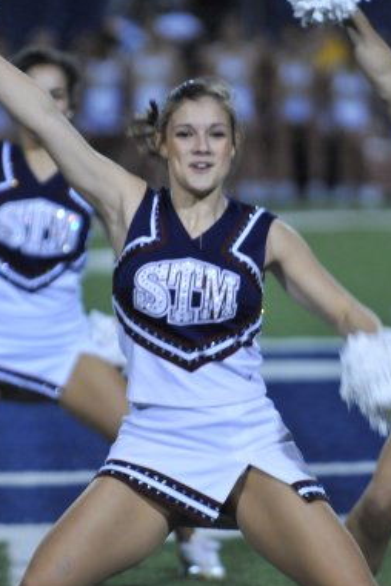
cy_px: 305
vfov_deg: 4.4
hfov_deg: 2.9
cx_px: 198
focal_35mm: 472
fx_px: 7689
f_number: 2.8
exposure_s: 1/250
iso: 1600
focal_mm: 200
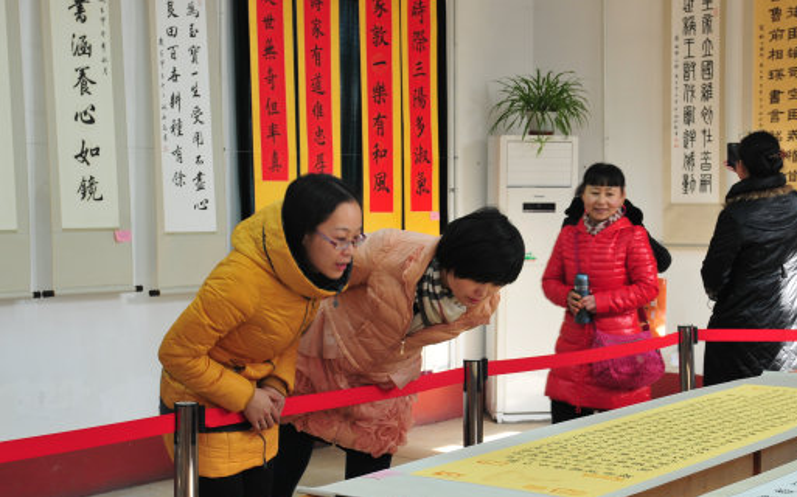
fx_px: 1383
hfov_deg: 32.1
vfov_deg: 20.4
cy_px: 280
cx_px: 449
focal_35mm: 64
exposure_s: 1/30
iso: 250
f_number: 5.6
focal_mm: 31
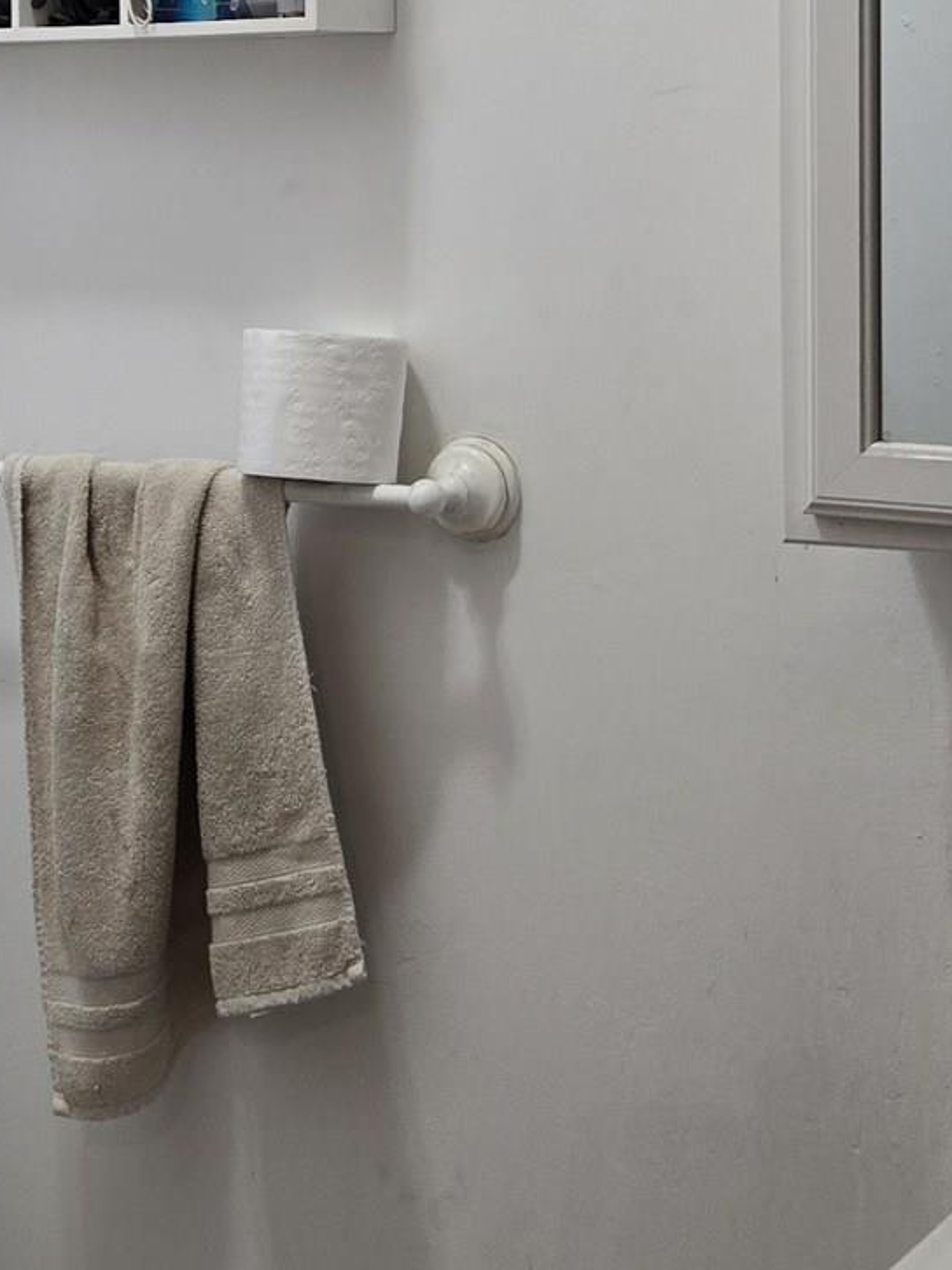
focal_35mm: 73
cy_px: 276
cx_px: 257
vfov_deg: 26.3
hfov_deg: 20.0
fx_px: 2678
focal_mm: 5.4
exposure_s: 1/120
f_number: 1.8
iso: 100
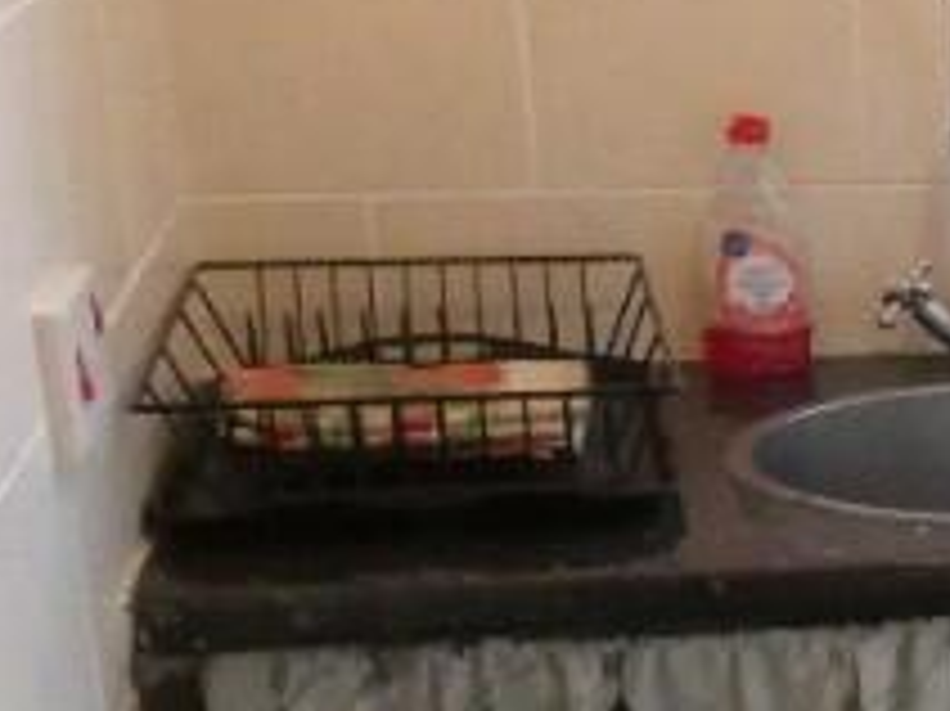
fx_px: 2661
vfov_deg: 15.0
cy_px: 688
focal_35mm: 97
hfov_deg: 17.2
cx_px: 1616
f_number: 2.8
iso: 800
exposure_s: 1/80
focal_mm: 3.6
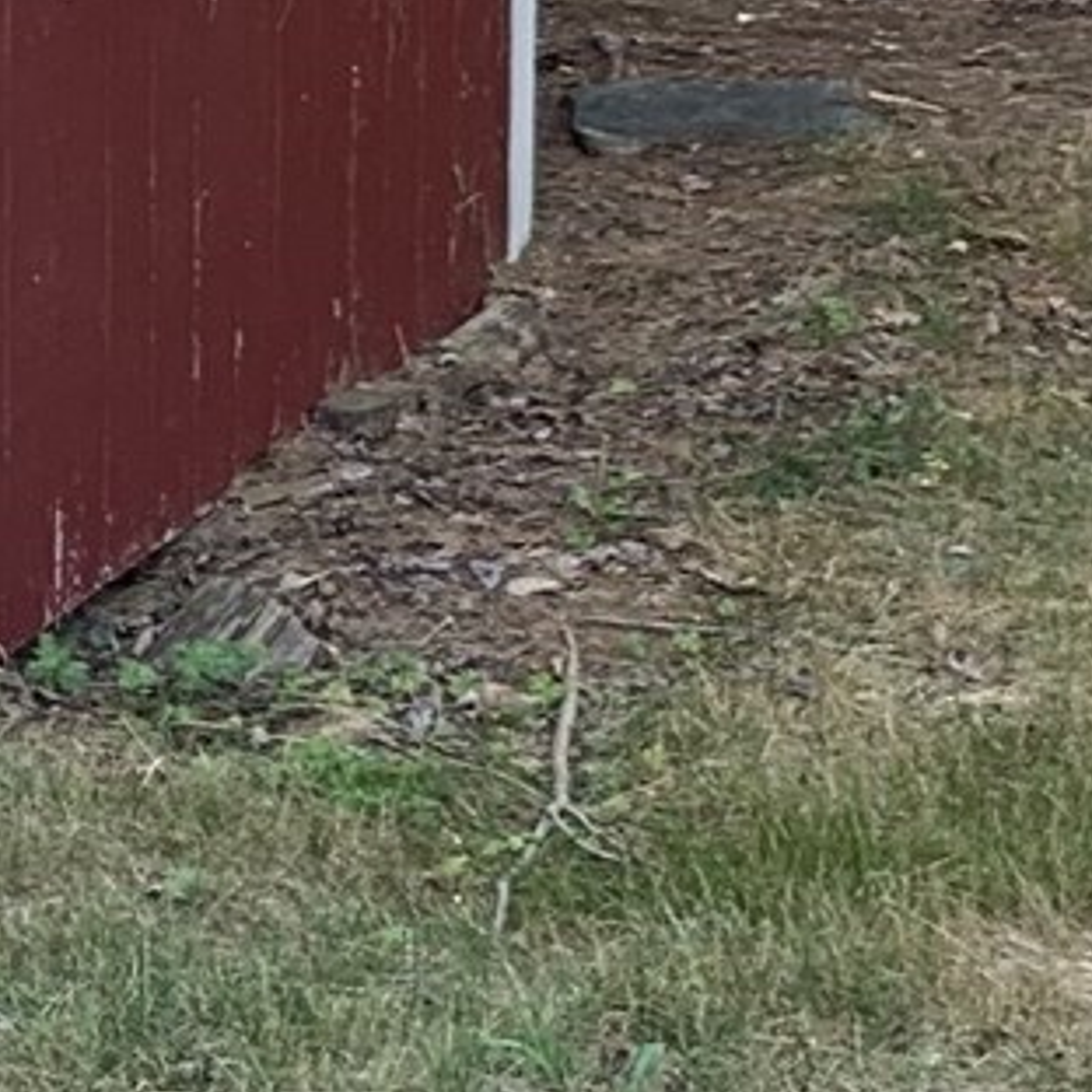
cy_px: -413
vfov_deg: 11.2
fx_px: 5389
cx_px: -1127
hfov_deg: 10.6
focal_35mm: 151
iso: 40
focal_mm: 4.25
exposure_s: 1/121
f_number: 1.8
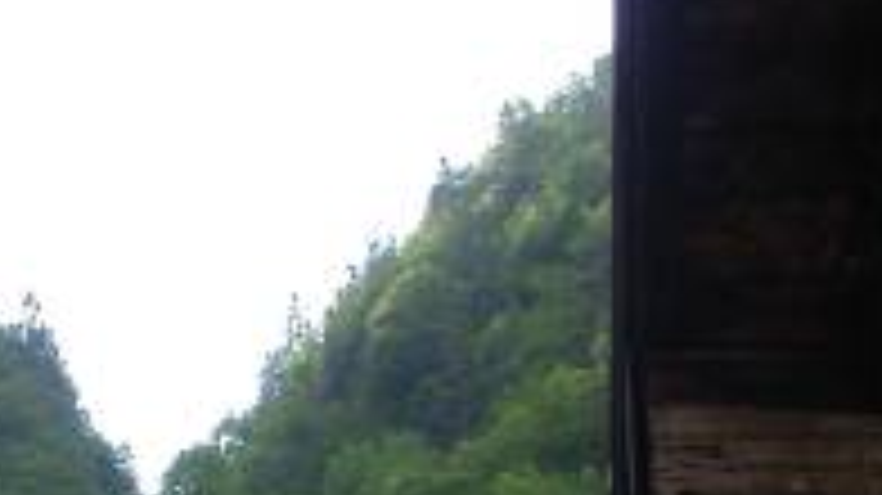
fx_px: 2969
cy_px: 1318
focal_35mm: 127
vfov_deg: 8.4
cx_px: -32
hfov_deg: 16.5
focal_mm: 7.85
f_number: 5.3
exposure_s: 1/164
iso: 100
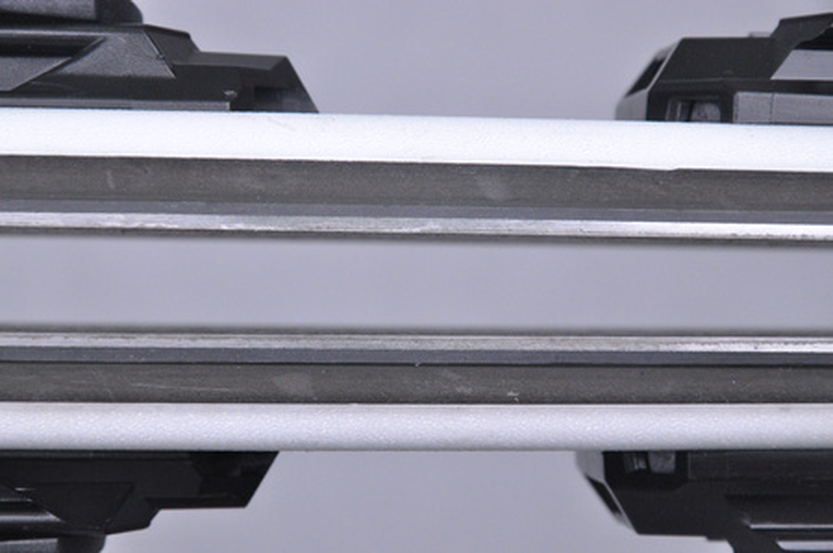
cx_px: 416
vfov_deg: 8.7
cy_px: 276
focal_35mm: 158
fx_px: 3640
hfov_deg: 13.1
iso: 3200
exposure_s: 1/125
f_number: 9.5
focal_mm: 105
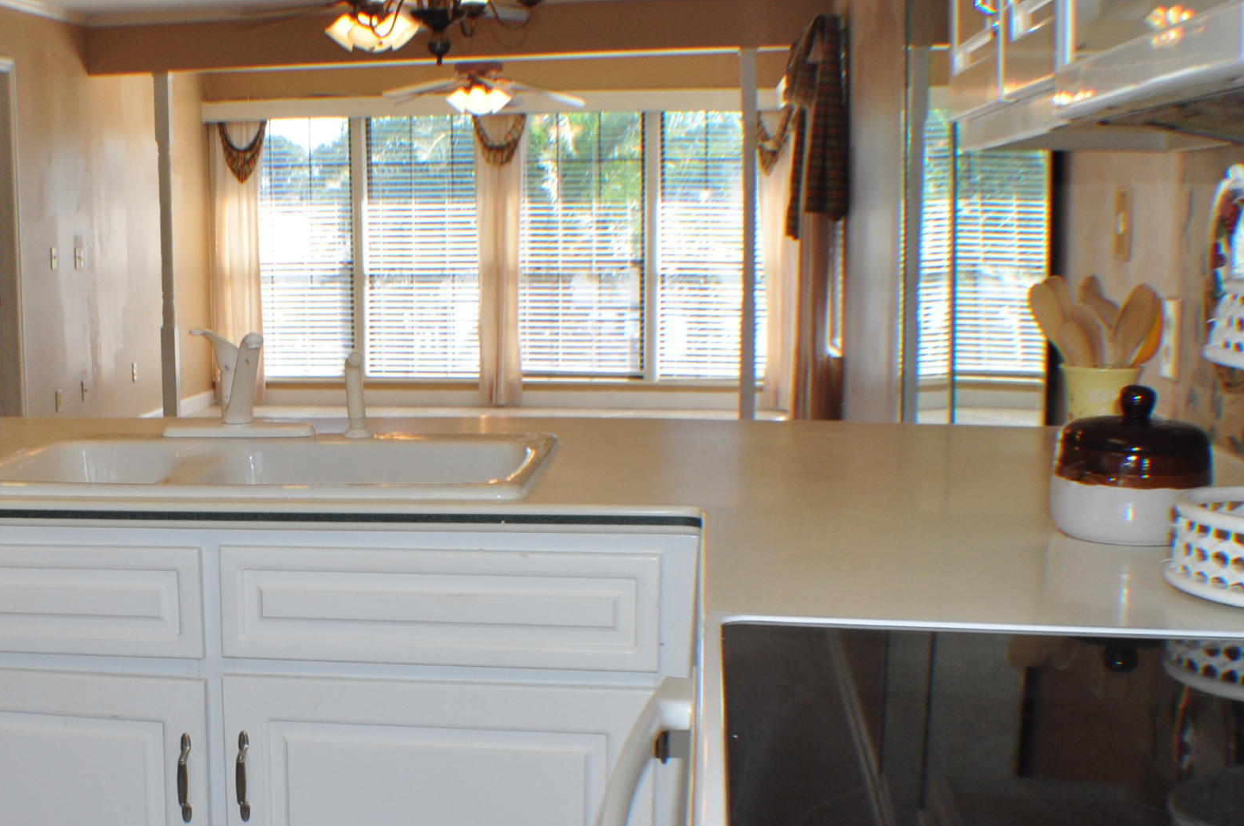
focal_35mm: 63
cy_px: 517
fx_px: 2174
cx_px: 228
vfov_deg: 21.5
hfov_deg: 31.0
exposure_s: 1/60
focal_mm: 22
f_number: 11
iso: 450
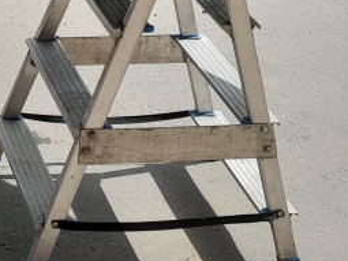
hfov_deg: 16.9
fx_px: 1085
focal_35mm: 108
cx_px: -139
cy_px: -62
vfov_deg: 13.3
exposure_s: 1/501
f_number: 1.8
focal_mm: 4
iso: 40
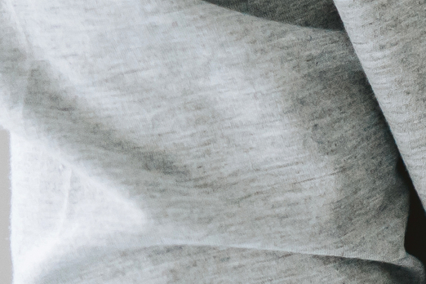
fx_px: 2177
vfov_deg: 7.2
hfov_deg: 8.7
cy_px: -311
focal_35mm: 184
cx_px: 1390
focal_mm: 24
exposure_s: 1/200
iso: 640
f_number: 1.8
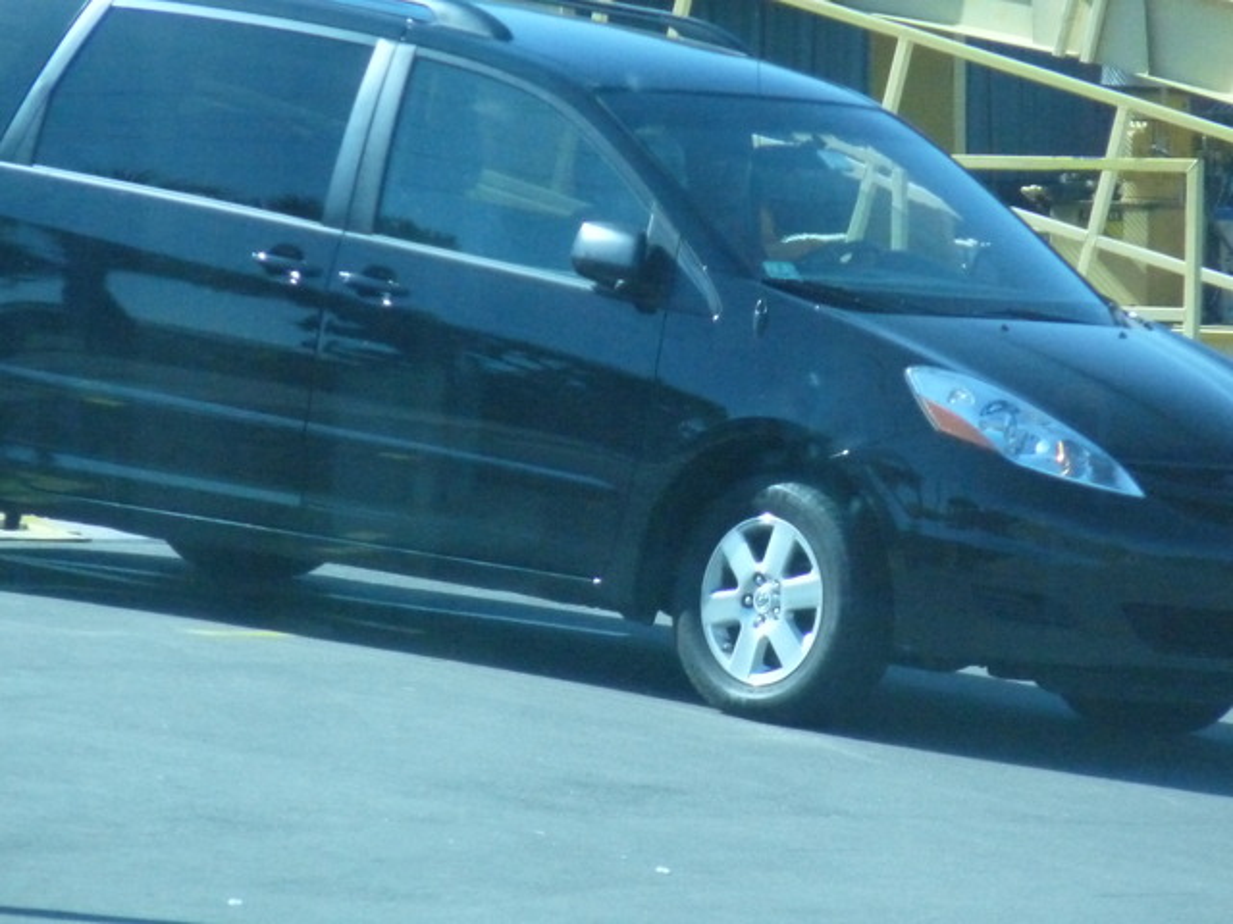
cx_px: 616
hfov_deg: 3.1
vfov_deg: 2.3
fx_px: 22583
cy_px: 462
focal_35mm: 634
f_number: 4
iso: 800
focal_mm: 81.2
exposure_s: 1/640
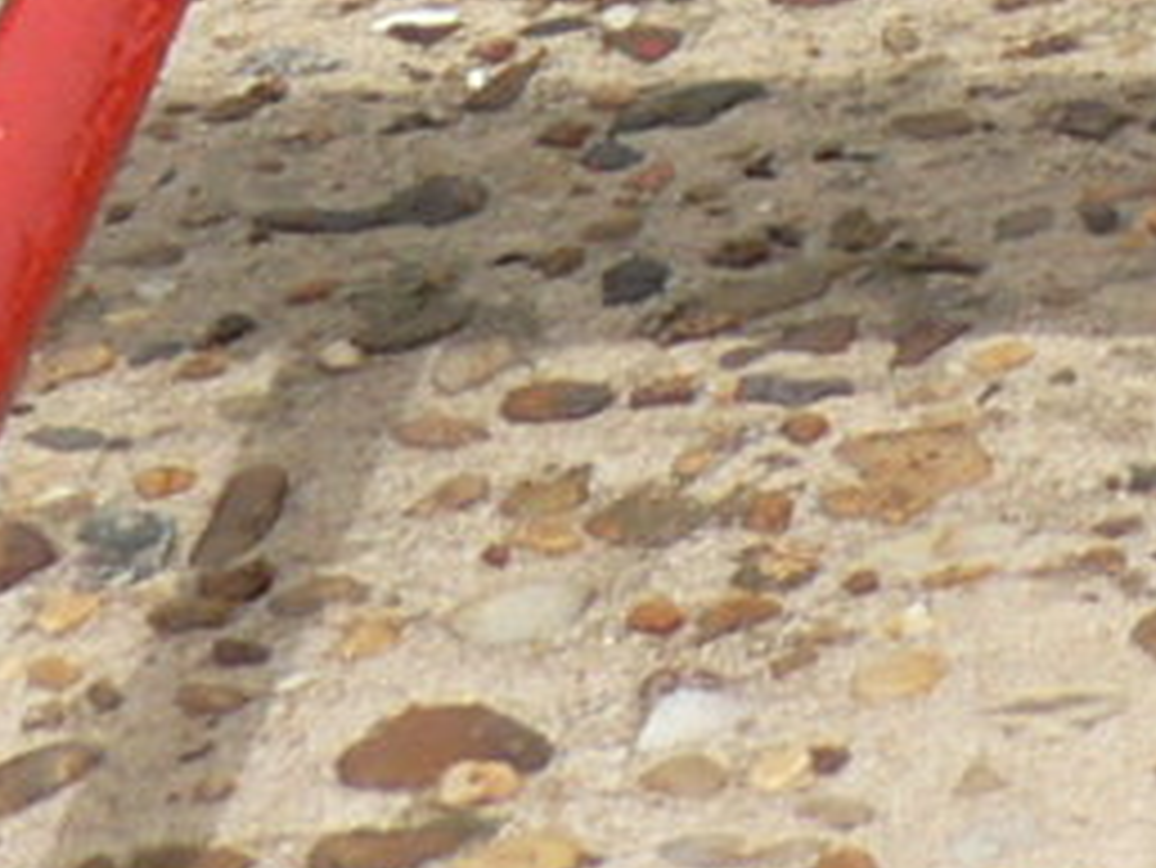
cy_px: -1767
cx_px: 1178
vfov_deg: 6.3
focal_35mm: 218
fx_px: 7284
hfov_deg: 9.0
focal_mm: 6
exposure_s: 1/400
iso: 64
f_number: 5.6
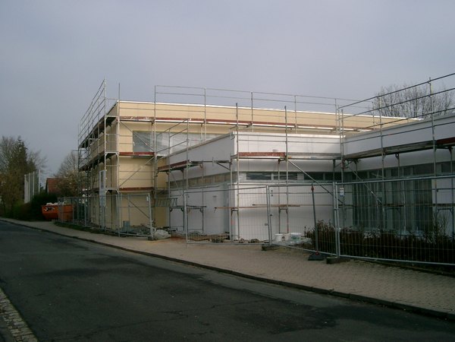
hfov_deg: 50.1
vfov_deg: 38.7
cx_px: 228
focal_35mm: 37
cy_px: 171
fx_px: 486
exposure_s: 1/640
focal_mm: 7.6
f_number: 5
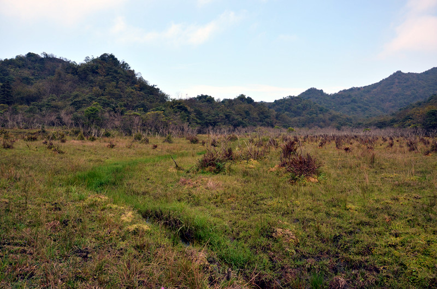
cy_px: 144
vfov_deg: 47.7
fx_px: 327
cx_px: 218
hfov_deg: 67.5
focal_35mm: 27
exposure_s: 1/320
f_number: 5
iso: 100
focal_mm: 18
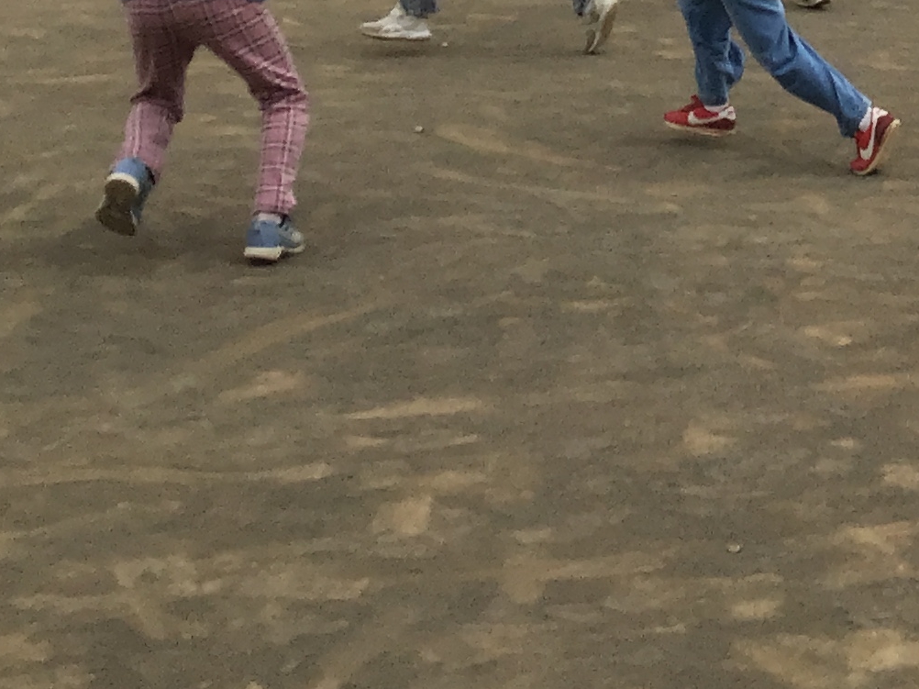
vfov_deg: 13.7
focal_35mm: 101
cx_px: 1104
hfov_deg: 18.4
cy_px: -374
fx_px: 2681
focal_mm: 3.3
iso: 25
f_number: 2.4
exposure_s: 1/1217
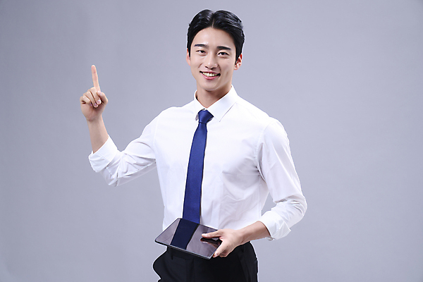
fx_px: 822
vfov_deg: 19.5
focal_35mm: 70
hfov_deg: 28.8
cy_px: 141
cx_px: 212
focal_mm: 70
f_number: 8
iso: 160
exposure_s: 1/125
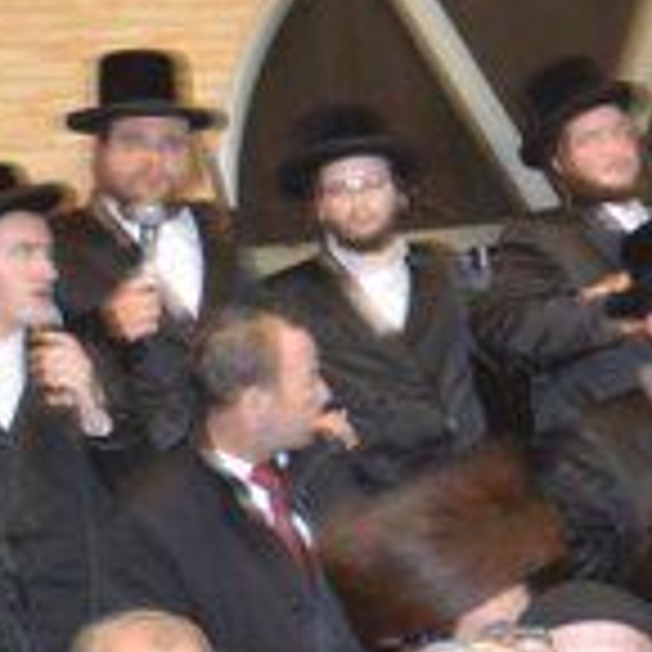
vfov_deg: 13.8
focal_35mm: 126
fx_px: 2685
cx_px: 1300
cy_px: 418
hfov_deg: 12.3
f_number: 4
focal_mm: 18
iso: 800
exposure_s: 1/60
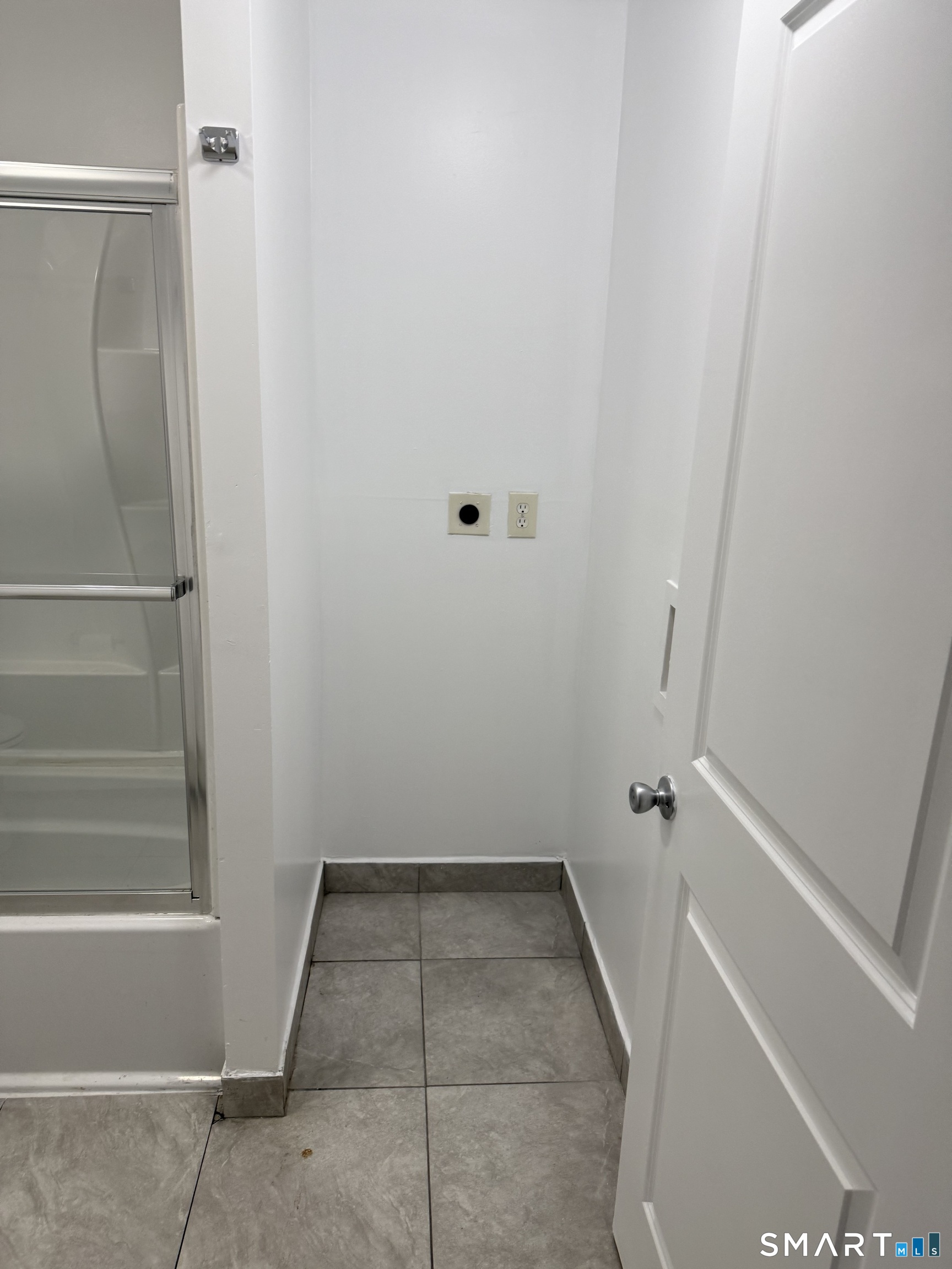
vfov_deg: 71.6
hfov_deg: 56.8
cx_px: 476
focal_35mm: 24
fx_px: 880
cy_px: 634
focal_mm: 6.76
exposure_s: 1/120
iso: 160
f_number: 1.78
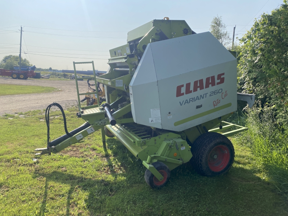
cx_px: 144
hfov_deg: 67.3
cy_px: 108
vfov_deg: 53.1
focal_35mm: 26
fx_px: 216
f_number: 1.8
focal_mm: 4.25
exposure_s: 1/2967
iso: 32
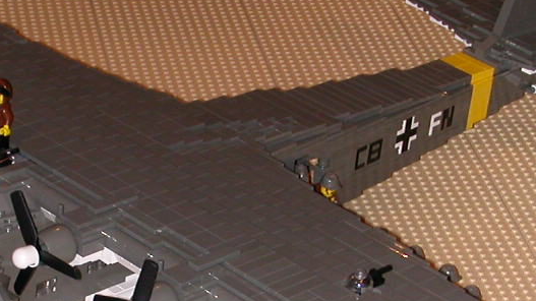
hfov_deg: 14.9
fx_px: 2046
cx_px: 162
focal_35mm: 144
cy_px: 345
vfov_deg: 8.3
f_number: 3.7
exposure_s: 1/59.9
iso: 113
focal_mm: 10.4
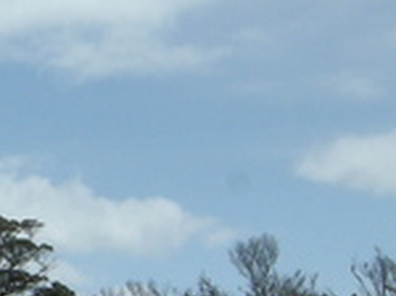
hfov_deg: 10.0
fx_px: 2136
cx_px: -335
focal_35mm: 187
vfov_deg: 7.9
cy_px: 262
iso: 64
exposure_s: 1/450
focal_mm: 7.5
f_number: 7.6
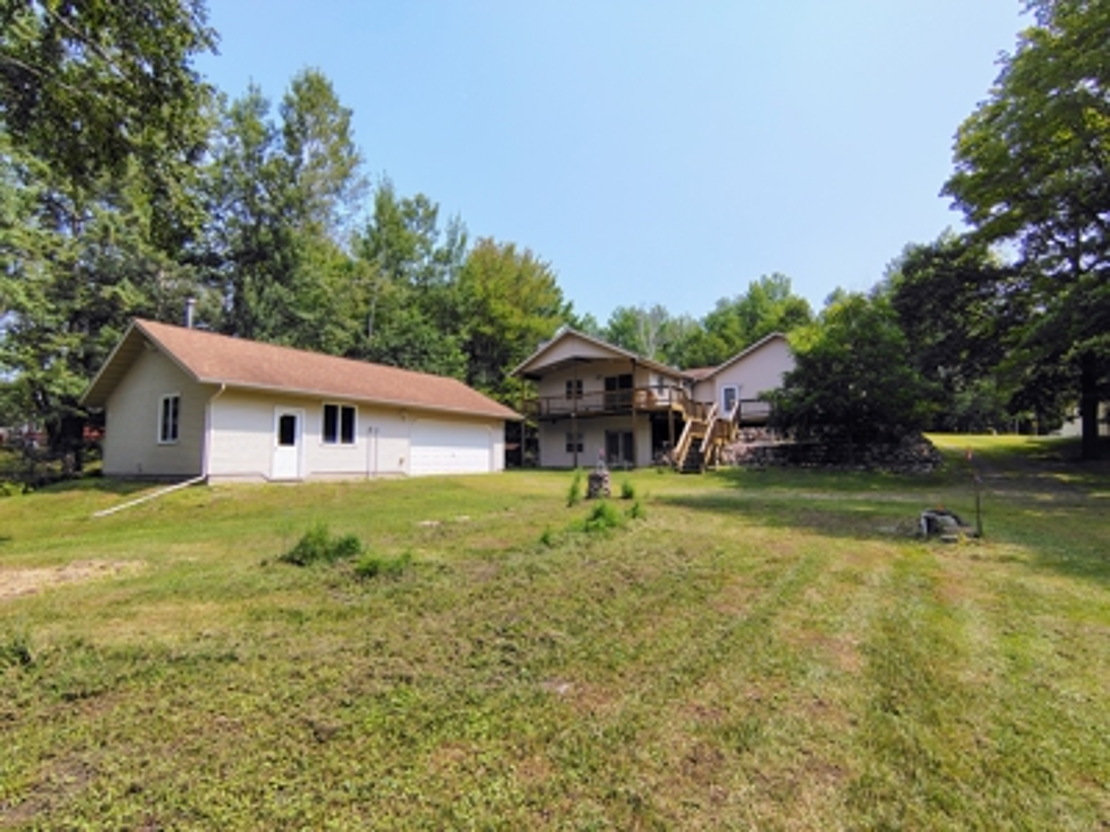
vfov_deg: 78.1
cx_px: 555
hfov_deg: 94.5
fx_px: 513
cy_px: 416
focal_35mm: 16
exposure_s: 1/803
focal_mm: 2.13
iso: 100
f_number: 2.2
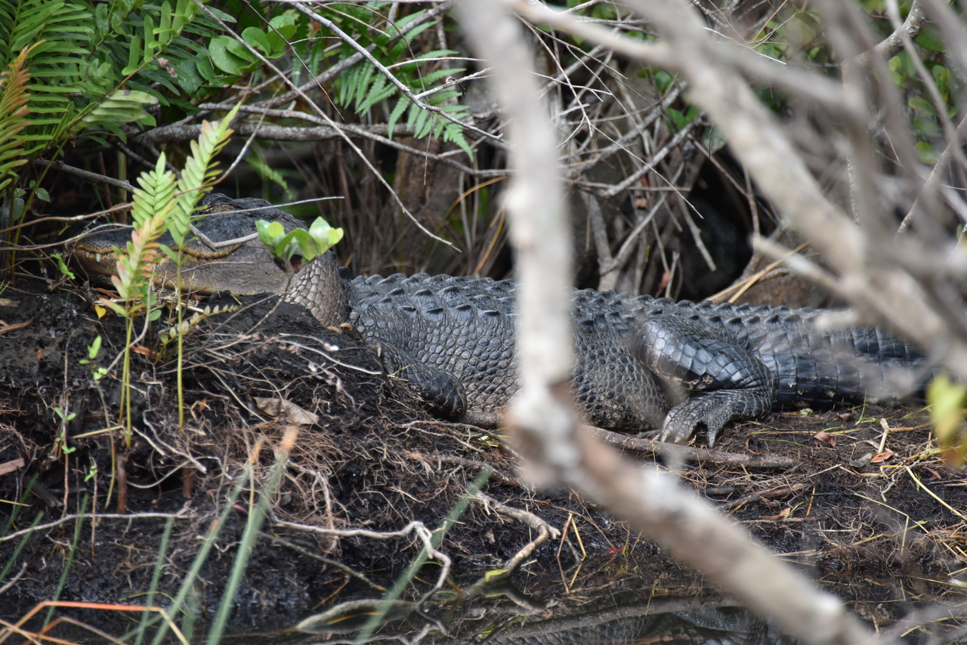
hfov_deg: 6.9
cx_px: 484
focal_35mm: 300
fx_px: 8060
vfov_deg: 4.6
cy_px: 322
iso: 1250
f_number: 5.6
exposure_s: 1/640
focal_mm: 300
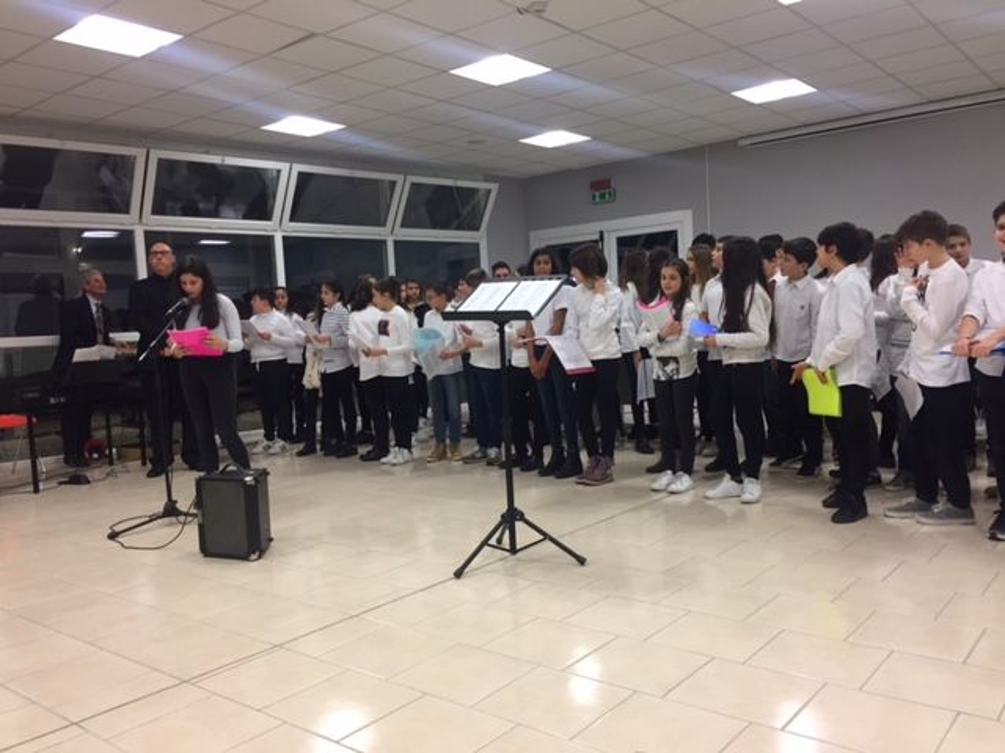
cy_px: 376
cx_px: 502
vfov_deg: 48.2
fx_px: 842
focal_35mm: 29
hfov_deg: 61.7
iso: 64
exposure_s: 1/33
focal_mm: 4.15
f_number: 2.2
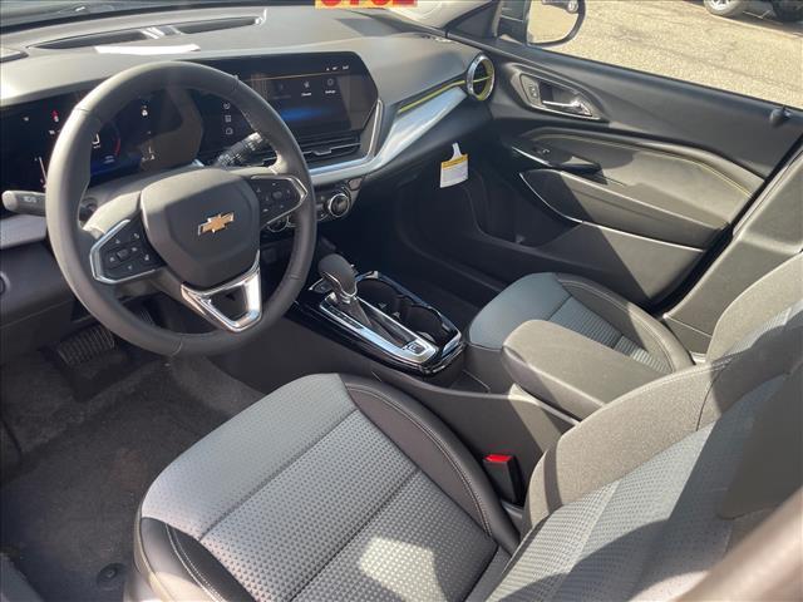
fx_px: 603
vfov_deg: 53.1
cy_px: 301
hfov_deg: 67.3
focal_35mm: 26
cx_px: 402
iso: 64
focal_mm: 4.2
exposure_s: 1/121
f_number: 1.6
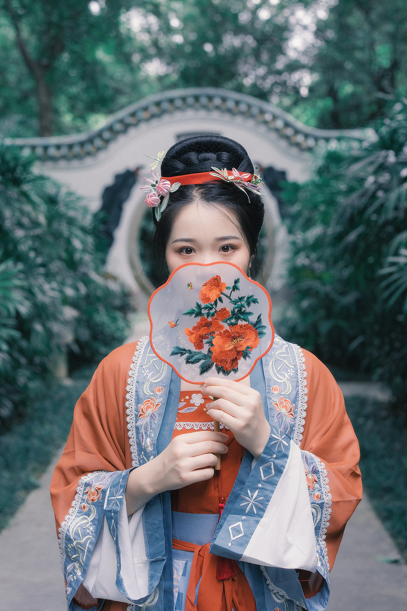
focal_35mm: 55
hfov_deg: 24.6
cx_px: 204
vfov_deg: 36.2
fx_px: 933
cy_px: 306
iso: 500
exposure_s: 1/125
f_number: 4
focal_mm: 55
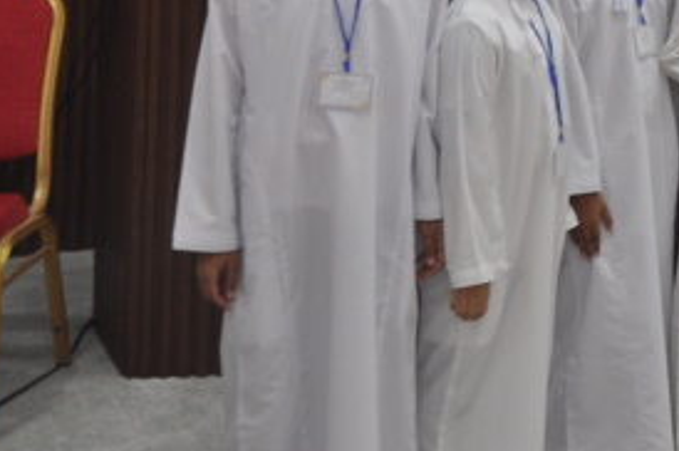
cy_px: -157
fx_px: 1978
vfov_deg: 12.5
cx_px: 885
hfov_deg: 18.2
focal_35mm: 105
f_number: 4
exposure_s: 1/60
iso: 450
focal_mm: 24
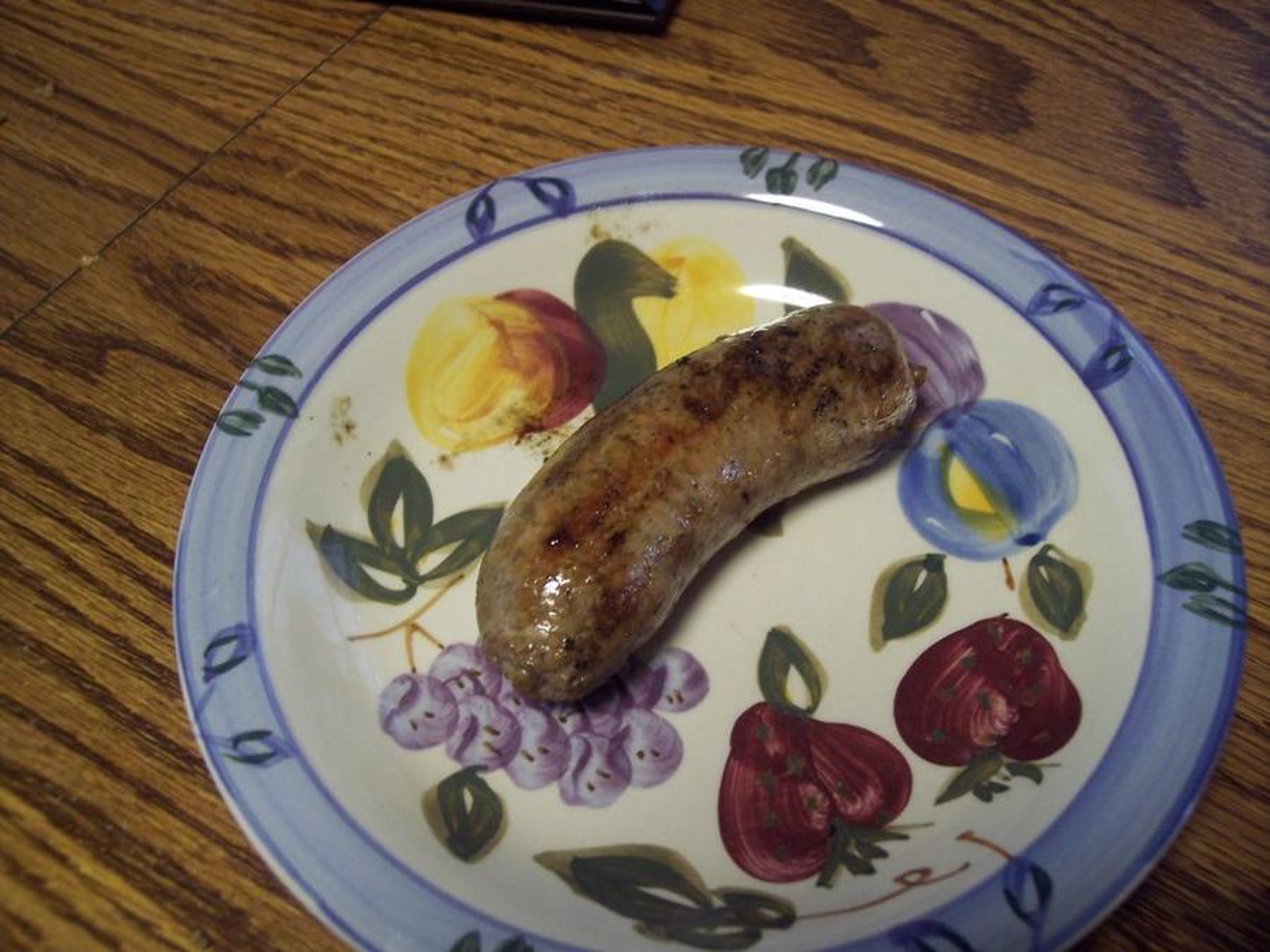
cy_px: 476
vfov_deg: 36.8
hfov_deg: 47.9
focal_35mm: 39
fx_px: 1431
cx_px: 635
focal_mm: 8
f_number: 3.4
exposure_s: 1/8
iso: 200
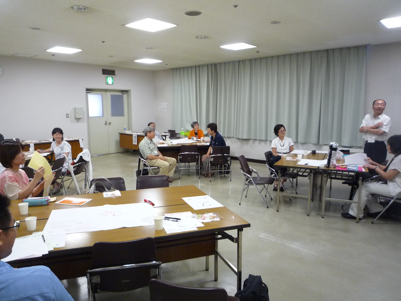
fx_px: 301
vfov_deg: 53.0
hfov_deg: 67.3
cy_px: 154
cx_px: 193
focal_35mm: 26
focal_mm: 4.4
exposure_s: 1/30
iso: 320
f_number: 2.8
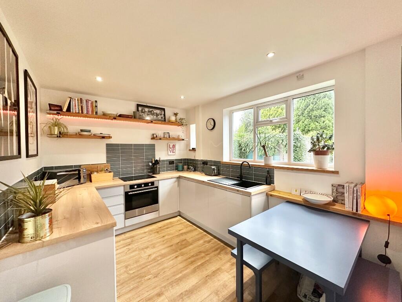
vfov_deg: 85.7
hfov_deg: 102.1
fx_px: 163
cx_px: 201
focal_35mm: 14
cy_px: 151
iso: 320
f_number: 2.2
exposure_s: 1/100
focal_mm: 2.22
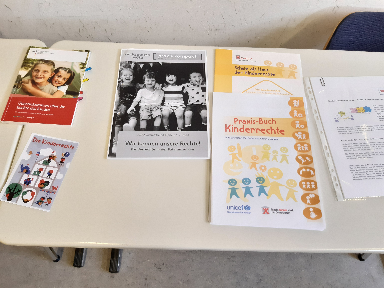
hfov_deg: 67.3
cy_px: 144
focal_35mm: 26
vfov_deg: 53.1
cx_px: 192
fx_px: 288
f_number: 1.7
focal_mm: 3.92
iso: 160
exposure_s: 1/50
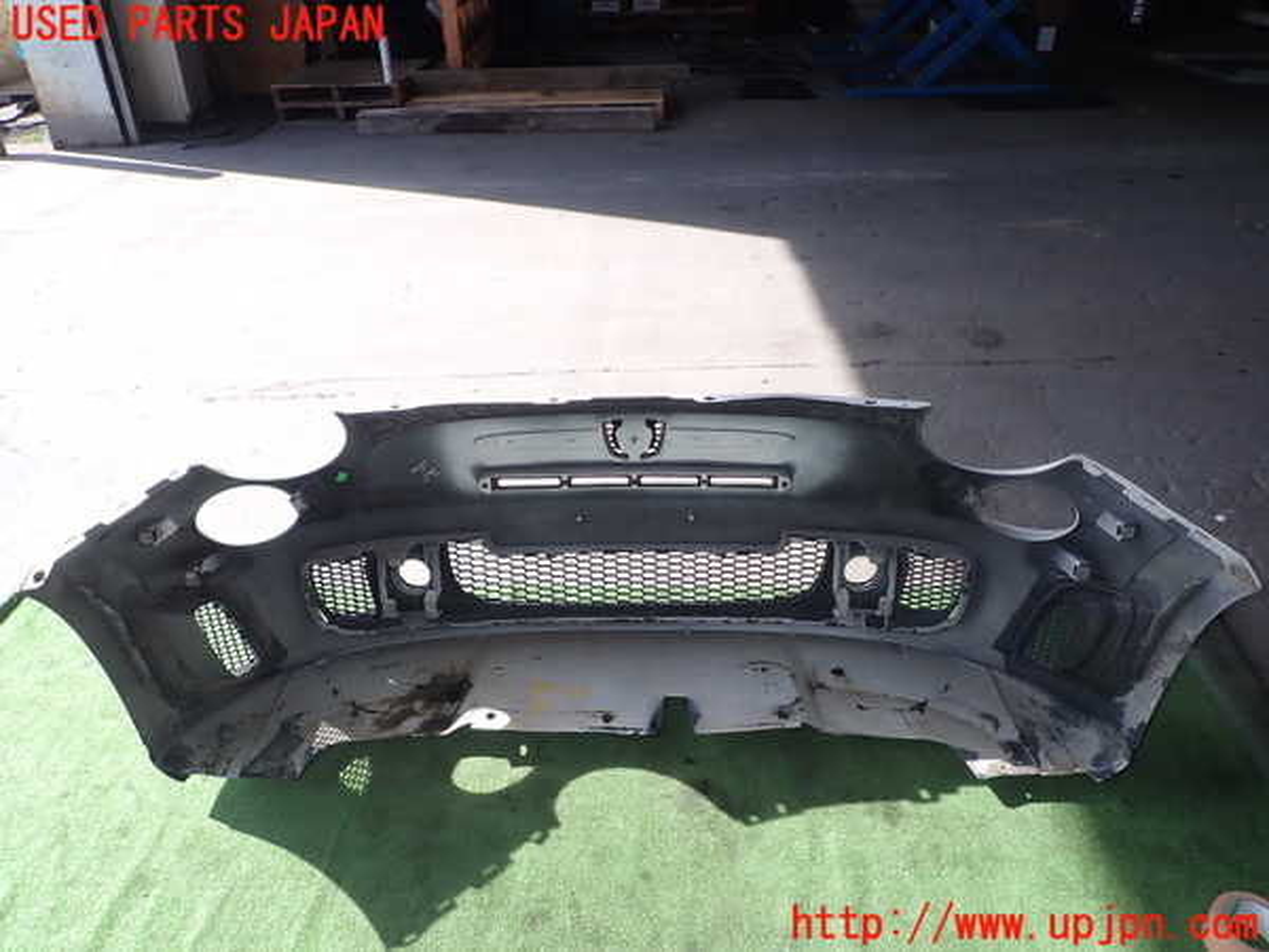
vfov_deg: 54.9
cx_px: 634
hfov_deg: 69.4
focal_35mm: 25
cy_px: 476
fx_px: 916
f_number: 2.8
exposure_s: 1/400
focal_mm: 4.5
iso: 100
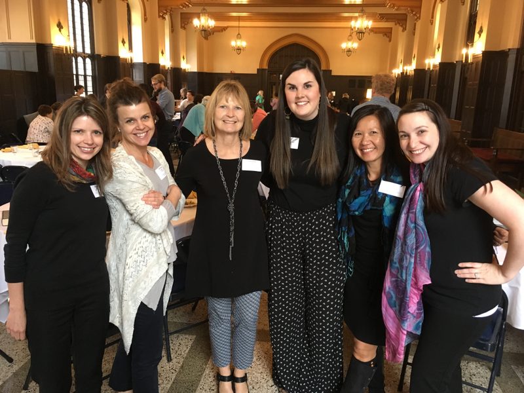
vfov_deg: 48.2
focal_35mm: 29
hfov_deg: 61.7
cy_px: 196
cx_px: 262
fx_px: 439
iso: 200
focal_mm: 4.15
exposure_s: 1/20
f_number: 2.2
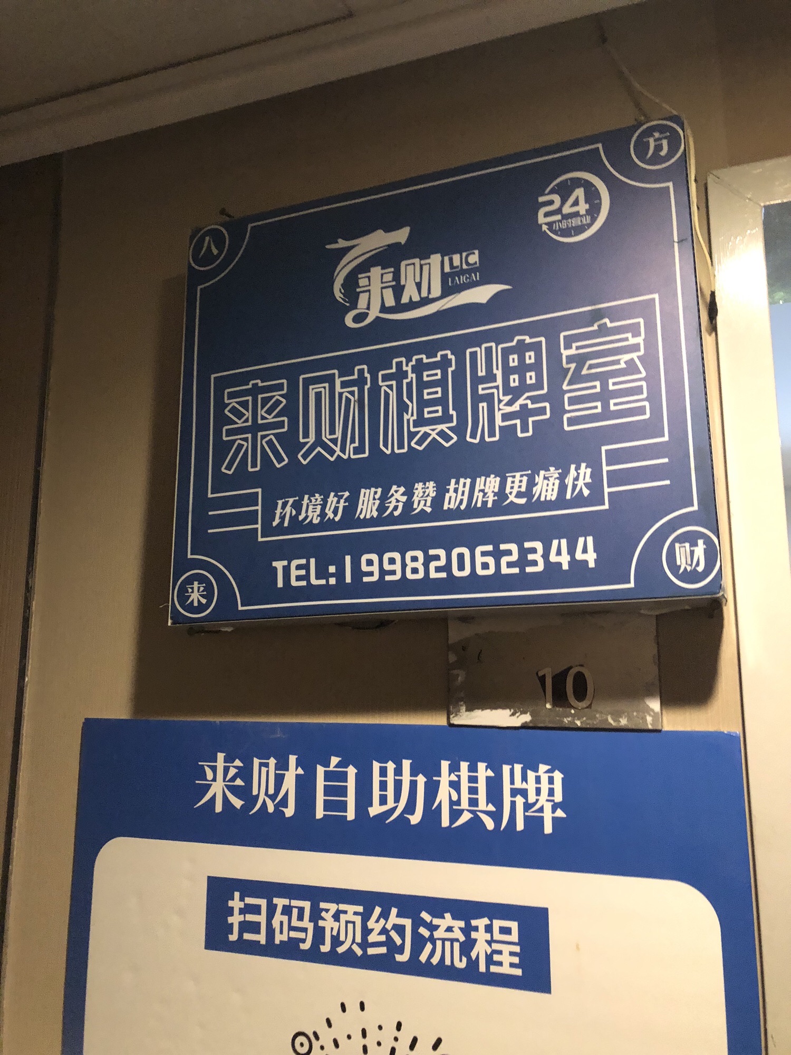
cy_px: 528
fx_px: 853
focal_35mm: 28
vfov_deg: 63.4
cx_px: 396
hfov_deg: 49.7
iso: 80
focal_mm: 3.99
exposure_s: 1/6
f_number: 1.8
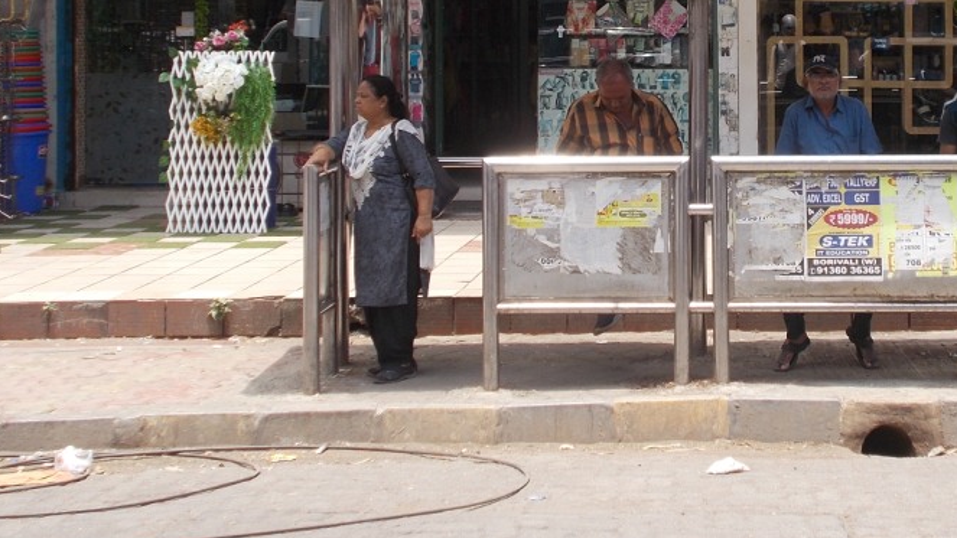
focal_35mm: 74
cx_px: 687
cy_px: 20
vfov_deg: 16.0
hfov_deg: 28.3
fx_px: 1878
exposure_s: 1/200
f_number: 4.2
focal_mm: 7.9
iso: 80
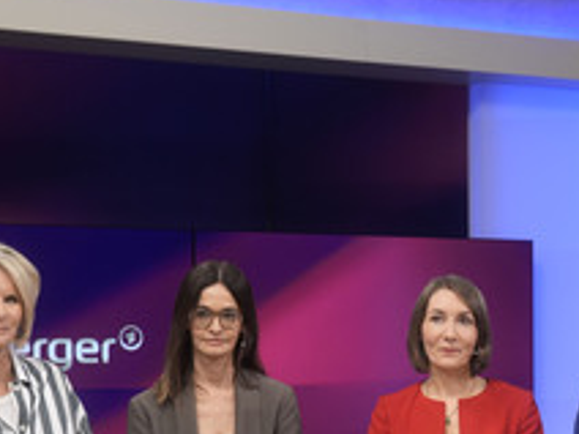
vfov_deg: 15.9
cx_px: 463
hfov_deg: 21.1
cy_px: 390
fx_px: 1539
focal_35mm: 92
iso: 640
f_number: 2.2
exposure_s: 1/250
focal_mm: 30
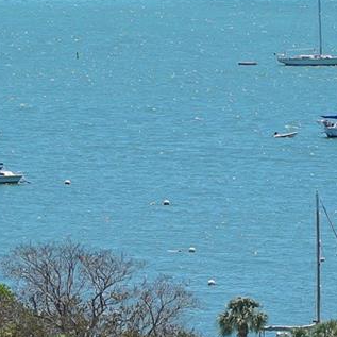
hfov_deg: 2.5
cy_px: 433
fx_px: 7710
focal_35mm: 700
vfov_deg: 2.5
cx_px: 54
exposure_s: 1/200
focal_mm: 163
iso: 100
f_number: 11
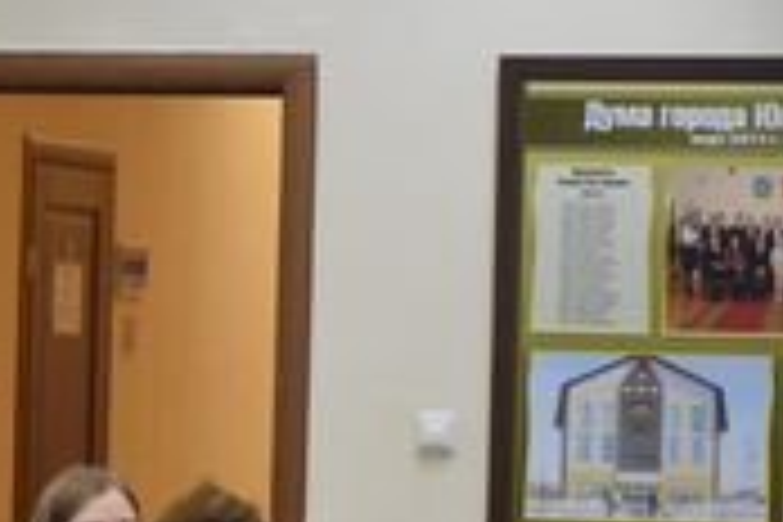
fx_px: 4959
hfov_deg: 8.9
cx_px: -99
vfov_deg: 6.0
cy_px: 578
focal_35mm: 228
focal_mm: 66
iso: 3200
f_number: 5
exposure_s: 1/320
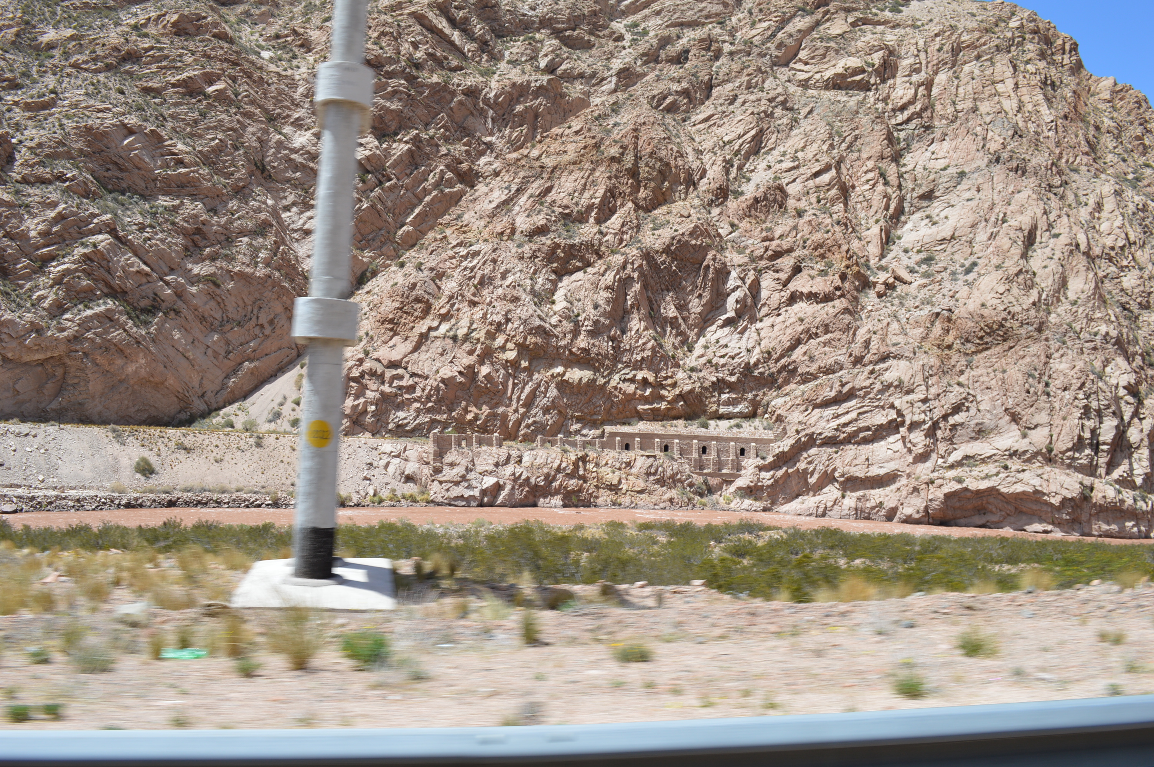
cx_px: 577
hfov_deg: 62.0
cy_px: 384
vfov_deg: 43.5
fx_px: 961
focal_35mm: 30
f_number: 7.1
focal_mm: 20
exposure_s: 1/200
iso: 100
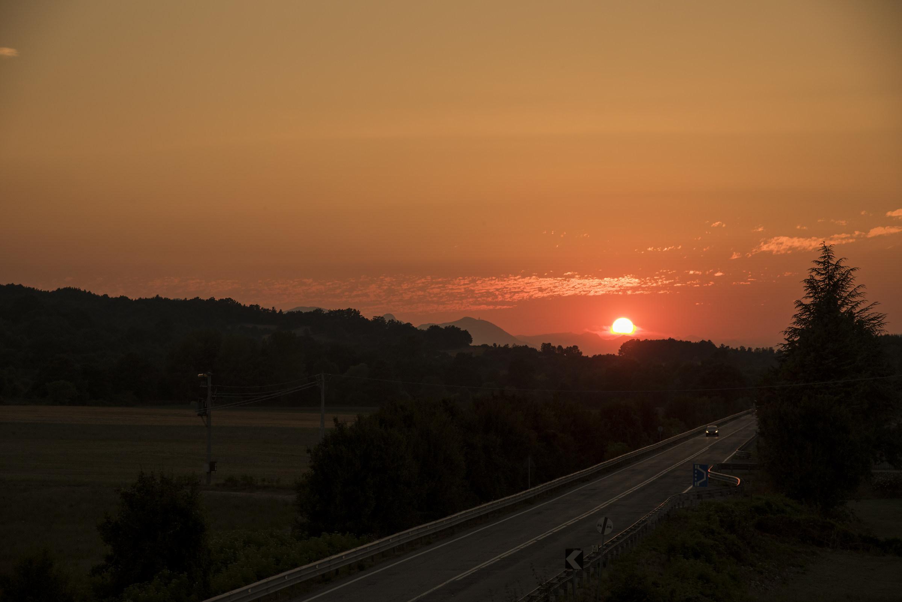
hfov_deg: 23.9
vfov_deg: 16.1
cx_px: 451
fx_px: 2130
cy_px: 301
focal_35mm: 85
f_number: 7.1
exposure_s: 1/320
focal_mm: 85
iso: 200
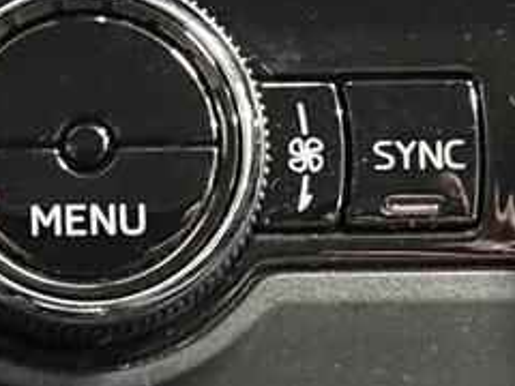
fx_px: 2321
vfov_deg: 9.5
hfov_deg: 12.6
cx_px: 43
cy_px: 238
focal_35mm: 156
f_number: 1.6
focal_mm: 5.96
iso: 640
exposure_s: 1/25
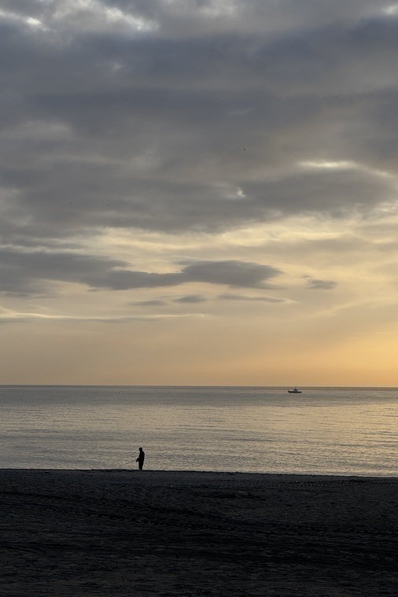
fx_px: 1343
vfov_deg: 25.1
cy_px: 299
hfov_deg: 16.9
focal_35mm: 81
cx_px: 214
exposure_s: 1/874
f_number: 2.8
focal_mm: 9
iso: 25
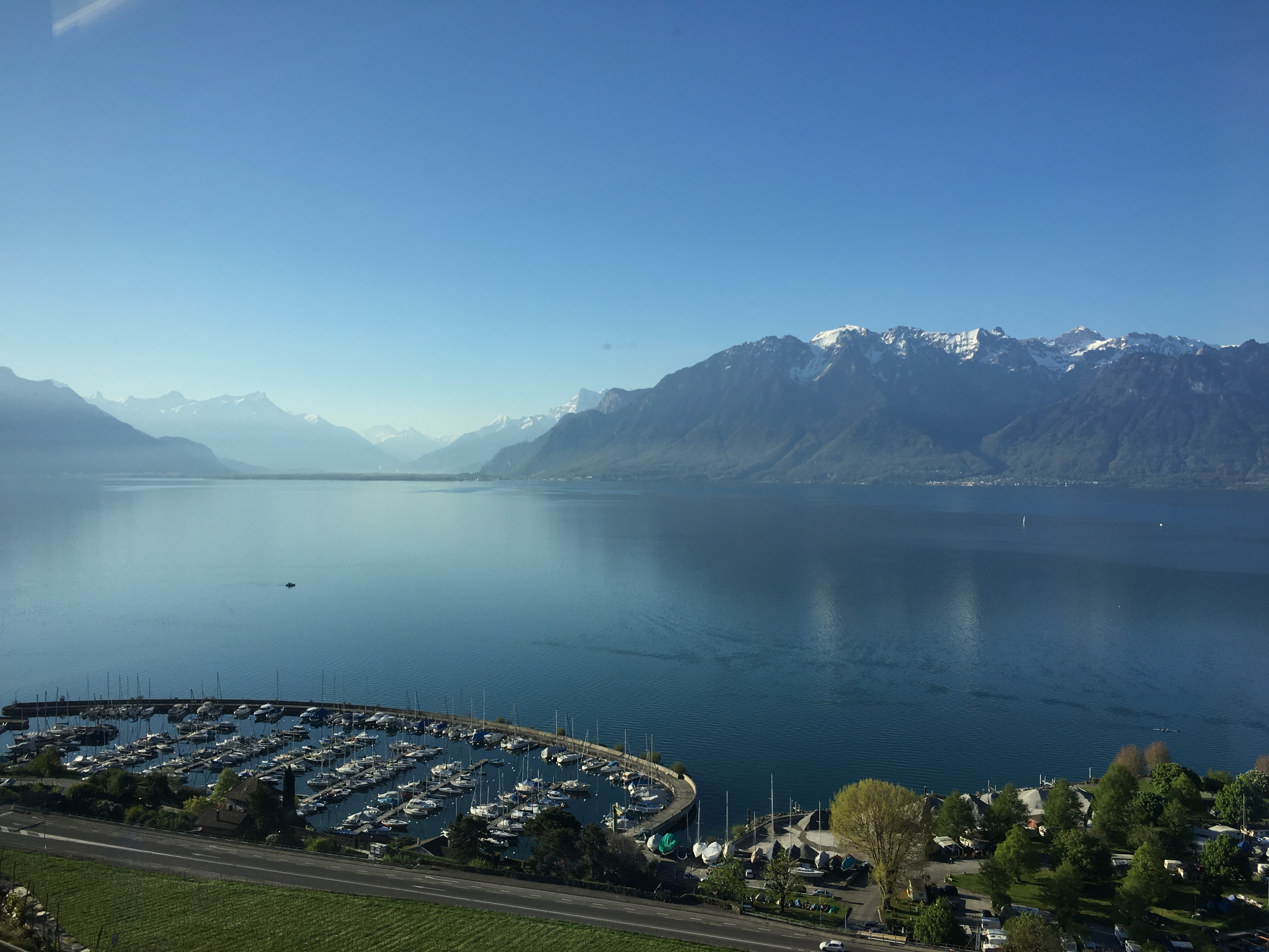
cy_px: 476
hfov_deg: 61.7
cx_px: 634
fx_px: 1063
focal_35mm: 29
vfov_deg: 48.2
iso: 25
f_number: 2.2
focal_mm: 4.15
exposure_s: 1/493
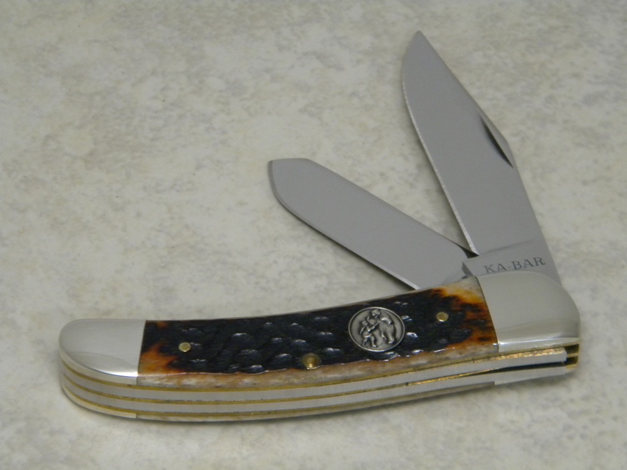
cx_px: 314
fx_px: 2681
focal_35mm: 148
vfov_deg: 10.0
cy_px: 235
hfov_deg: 13.3
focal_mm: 26.8
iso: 400
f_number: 5
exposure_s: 1/26.2
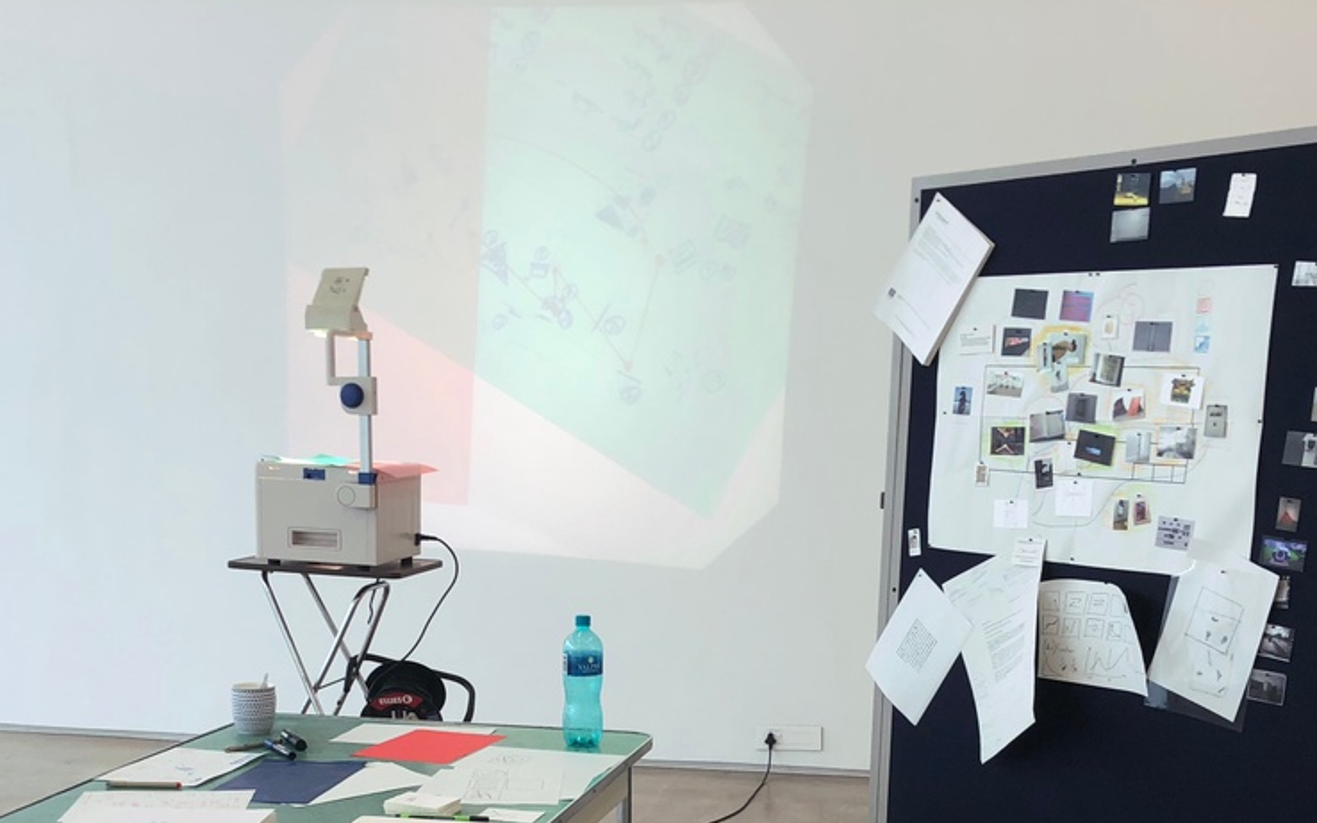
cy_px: 793
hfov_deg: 40.3
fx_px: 1794
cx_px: 596
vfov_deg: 24.8
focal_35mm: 50
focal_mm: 3.99
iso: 32
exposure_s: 1/100
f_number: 1.8
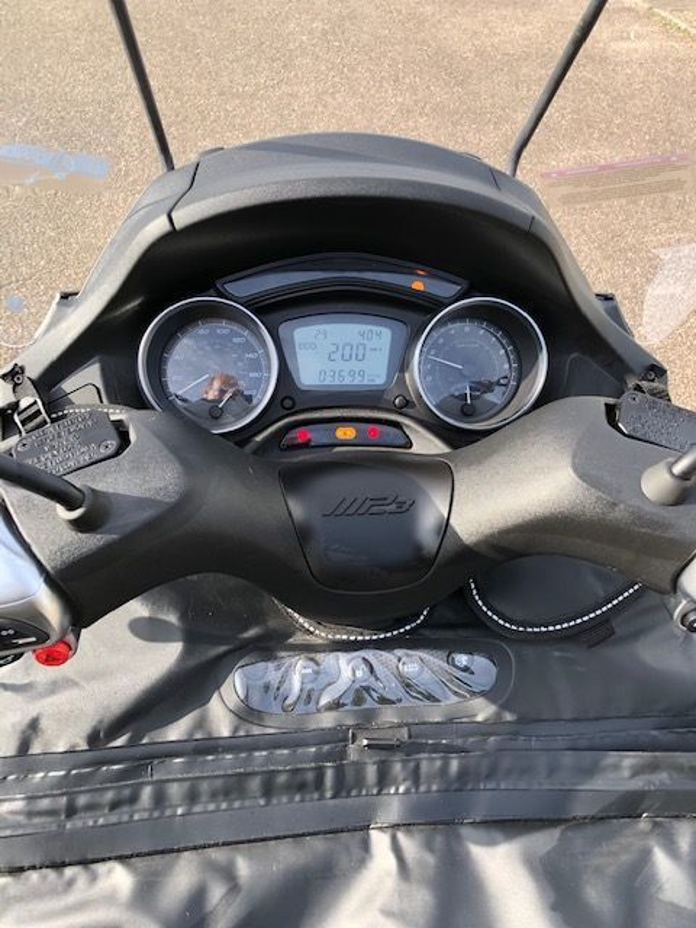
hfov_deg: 49.7
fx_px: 751
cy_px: 464
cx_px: 348
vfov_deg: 63.4
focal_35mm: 28
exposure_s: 1/246
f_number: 1.8
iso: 20
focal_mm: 4
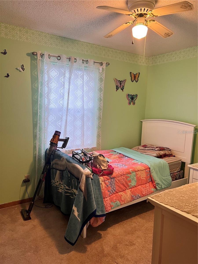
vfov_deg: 67.3
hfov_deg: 53.1
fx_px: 198
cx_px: 99
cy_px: 132
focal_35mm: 26
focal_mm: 5.7
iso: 100
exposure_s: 1/60
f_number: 1.5
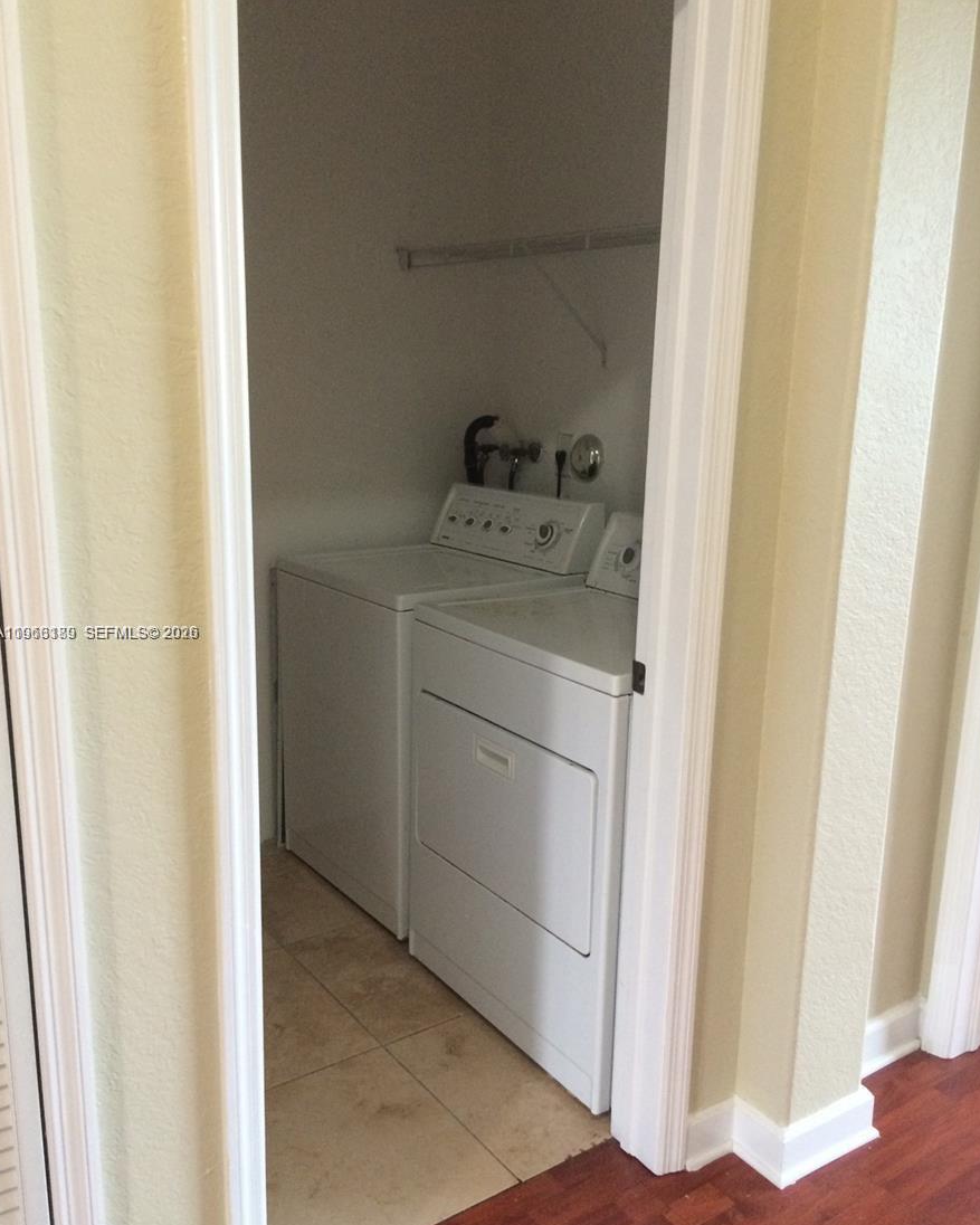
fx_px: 1124
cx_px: 494
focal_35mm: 31
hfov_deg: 47.1
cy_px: 634
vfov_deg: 57.2
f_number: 2.2
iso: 250
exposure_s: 1/33
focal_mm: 4.15
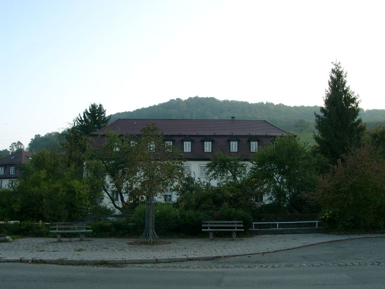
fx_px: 378
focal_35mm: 34
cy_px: 144
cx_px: 192
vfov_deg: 41.8
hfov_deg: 54.0
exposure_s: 1/101
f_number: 4
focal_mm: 7.13
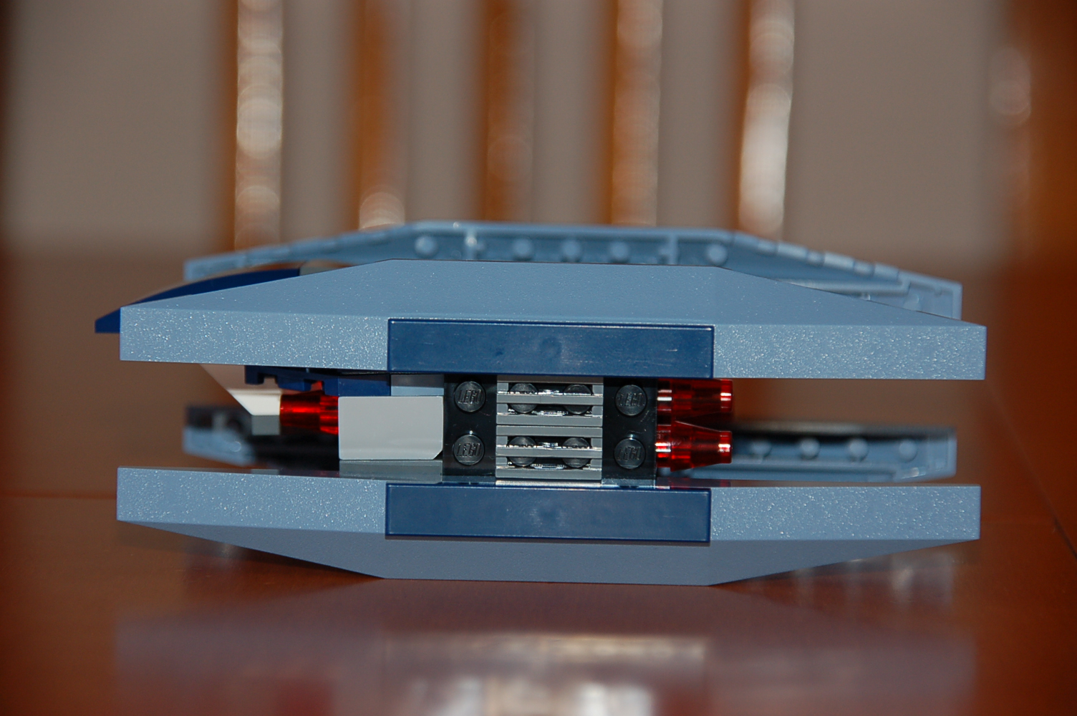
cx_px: 538
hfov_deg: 11.8
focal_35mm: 174
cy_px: 358
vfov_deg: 7.9
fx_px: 5201
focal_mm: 116
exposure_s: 1/60
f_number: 6
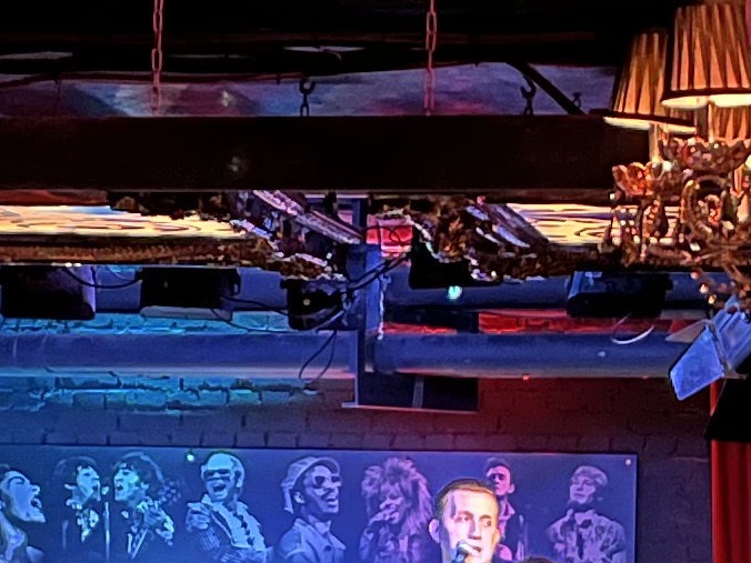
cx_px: 470
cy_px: 720
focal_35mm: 155
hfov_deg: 12.7
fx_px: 3363
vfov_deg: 9.4
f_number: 1.6
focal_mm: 5.1
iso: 1250
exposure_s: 1/9
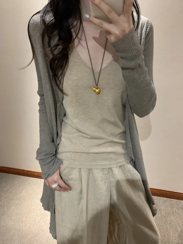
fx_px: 183
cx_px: 92
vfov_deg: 67.3
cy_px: 122
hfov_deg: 53.1
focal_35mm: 26
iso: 400
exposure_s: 1/32
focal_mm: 4.25
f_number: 1.8
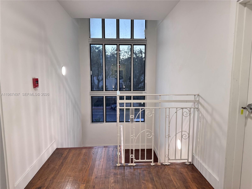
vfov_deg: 56.8
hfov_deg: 71.6
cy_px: 94
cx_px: 126
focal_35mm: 24
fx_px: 175
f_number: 1.78
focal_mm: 6.76
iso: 200
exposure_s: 1/60
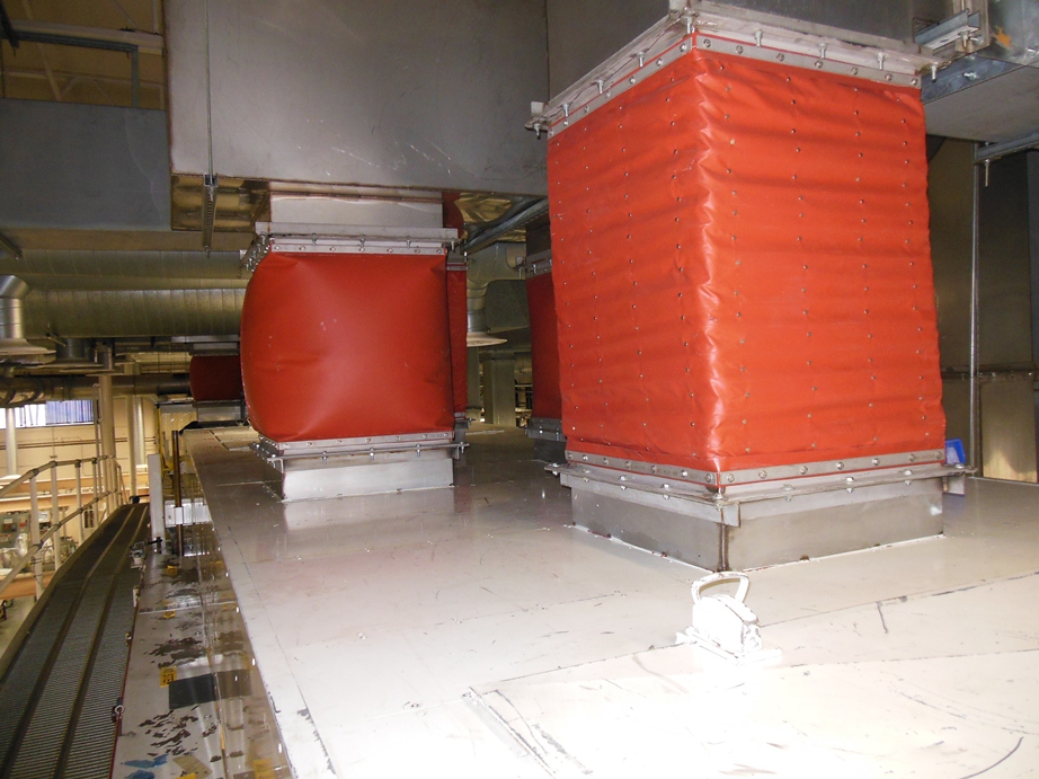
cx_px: 520
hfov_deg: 69.4
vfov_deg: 54.9
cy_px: 390
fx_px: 750
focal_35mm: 25
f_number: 3.2
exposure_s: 1/25
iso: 400
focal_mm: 4.5
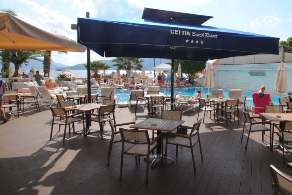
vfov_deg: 53.1
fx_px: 195
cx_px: 201
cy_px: 85
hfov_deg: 71.0
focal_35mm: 24
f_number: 10
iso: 100
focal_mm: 10
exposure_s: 1/200
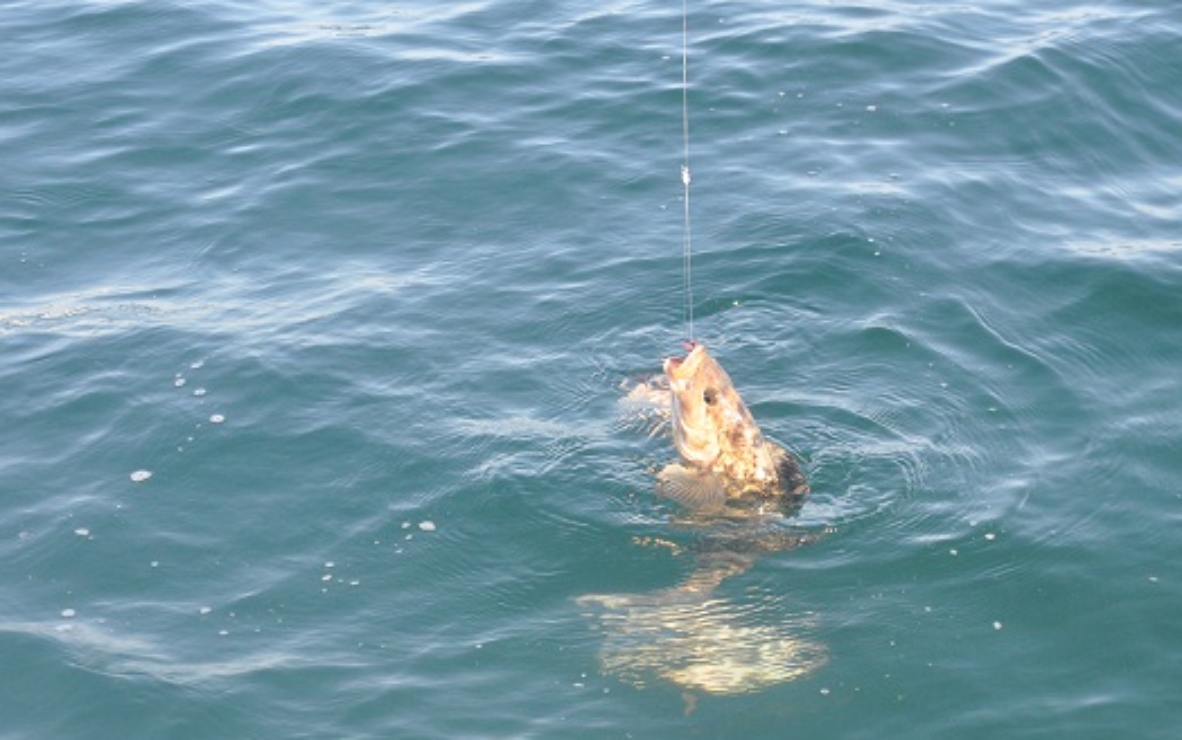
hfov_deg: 21.8
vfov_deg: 13.7
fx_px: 3062
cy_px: 539
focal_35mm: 95
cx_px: 663
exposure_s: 1/250
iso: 640
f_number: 8
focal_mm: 38
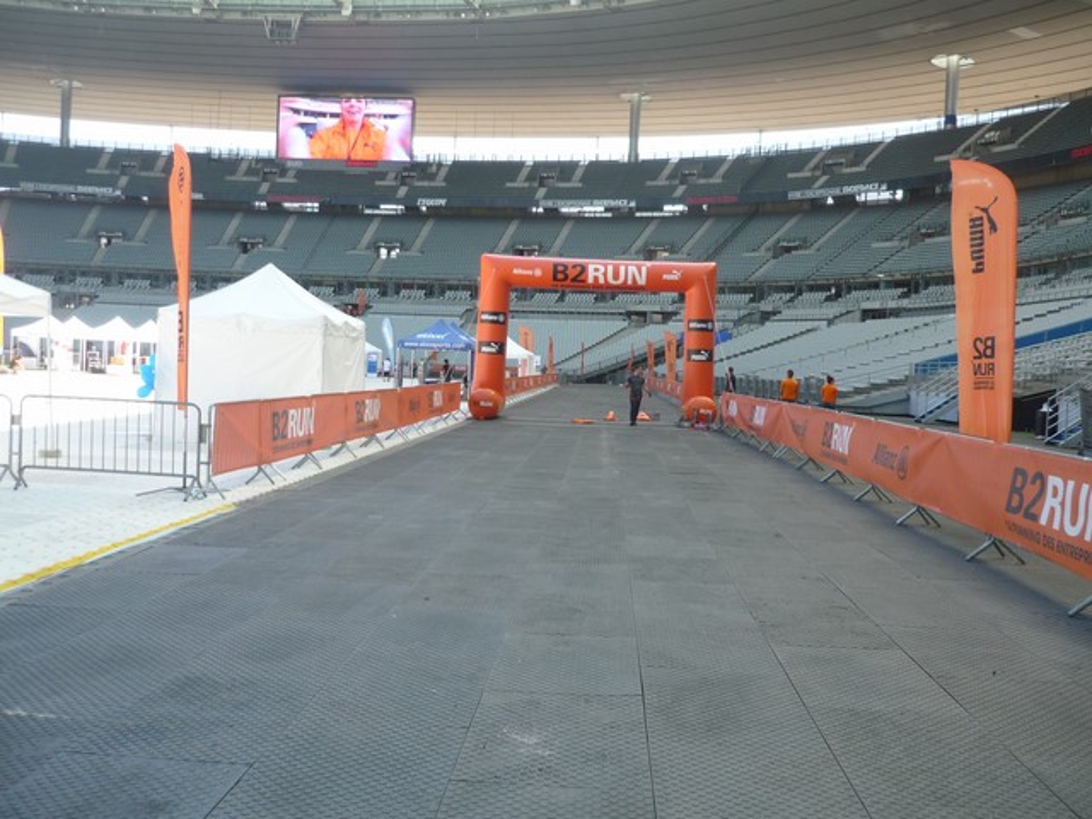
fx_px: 1041
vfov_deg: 42.9
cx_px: 546
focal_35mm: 33
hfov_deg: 55.4
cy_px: 410
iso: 100
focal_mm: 5.5
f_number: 2.8
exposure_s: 1/250
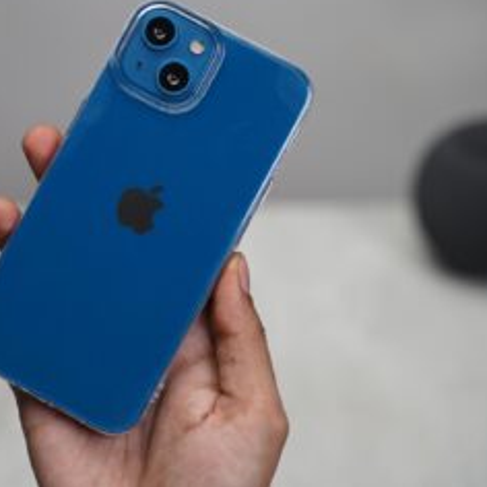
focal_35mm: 108
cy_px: 214
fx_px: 1719
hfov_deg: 16.1
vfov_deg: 16.1
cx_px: 138
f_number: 4
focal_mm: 75
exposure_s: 1/200
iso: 800
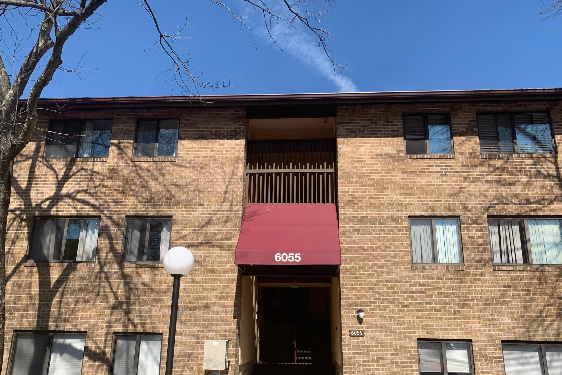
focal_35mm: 28
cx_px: 282
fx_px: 437
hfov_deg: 65.5
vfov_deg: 46.3
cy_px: 215
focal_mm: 4.25
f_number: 1.8
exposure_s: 1/1916
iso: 25
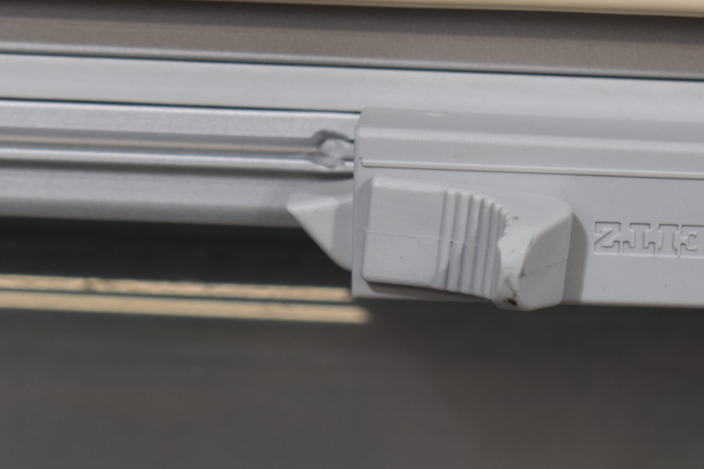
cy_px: 253
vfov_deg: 10.0
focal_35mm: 137
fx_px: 2675
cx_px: 530
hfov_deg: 14.9
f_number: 7.1
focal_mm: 55
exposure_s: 1/60
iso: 400
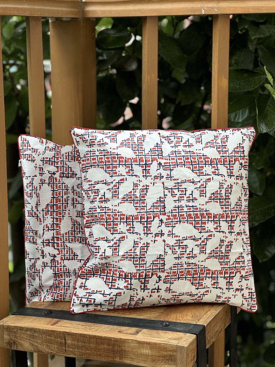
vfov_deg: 25.3
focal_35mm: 77
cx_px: 138
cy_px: 184
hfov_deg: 19.1
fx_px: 816
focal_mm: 9
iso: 32
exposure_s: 1/99
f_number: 2.8
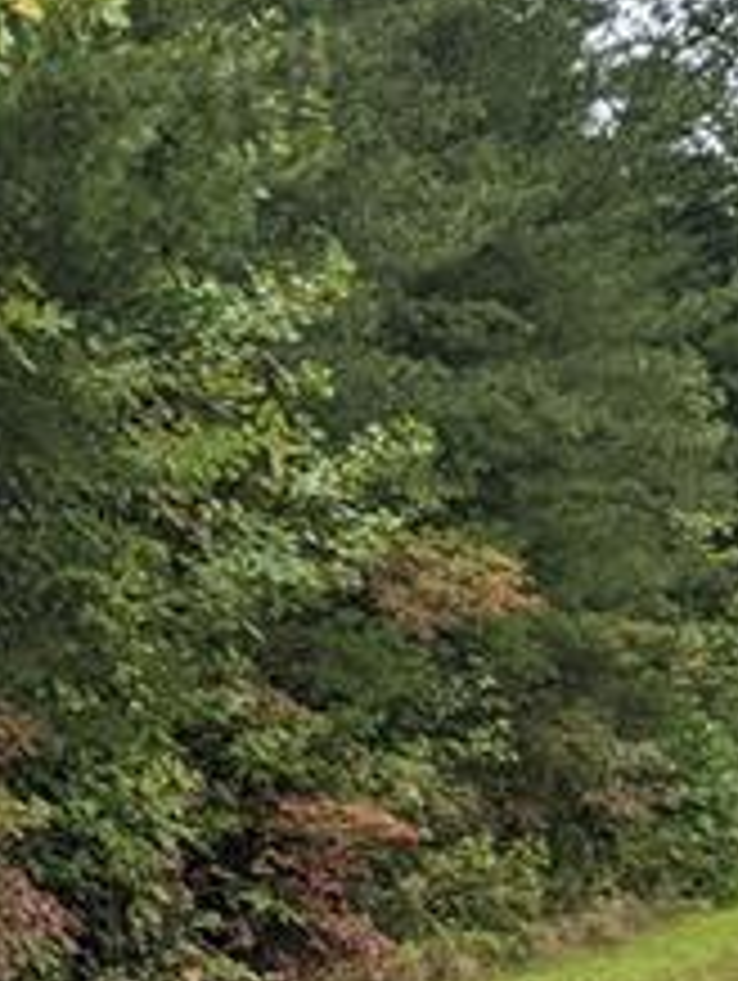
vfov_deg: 20.6
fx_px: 2695
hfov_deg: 15.0
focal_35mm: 95
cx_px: -158
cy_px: 432
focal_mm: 4.44
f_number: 1.8
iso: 33
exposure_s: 1/835
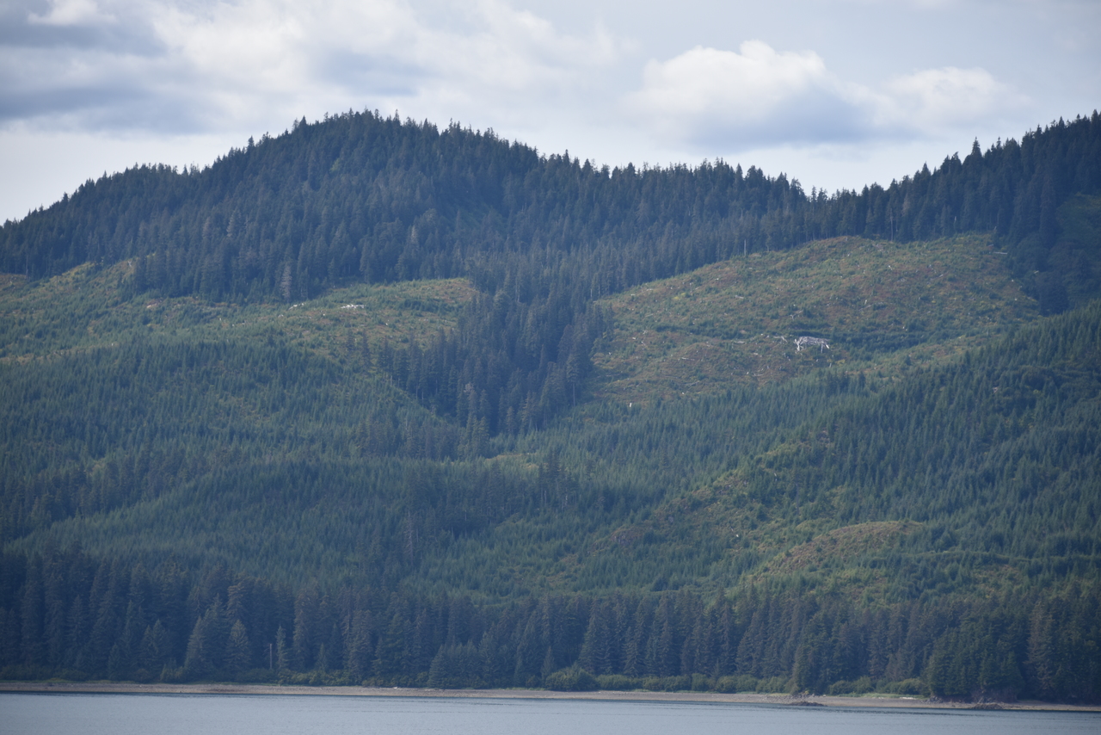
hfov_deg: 12.1
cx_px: 550
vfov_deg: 8.1
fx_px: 5200
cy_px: 368
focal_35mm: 170
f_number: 5.6
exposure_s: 1/400
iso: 100
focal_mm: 170
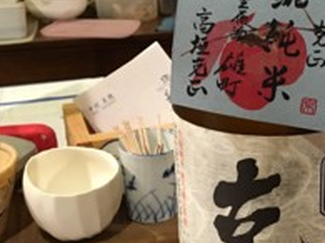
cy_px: 138
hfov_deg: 28.2
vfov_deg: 21.9
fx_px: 629
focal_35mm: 67
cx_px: 273
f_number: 2.2
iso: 100
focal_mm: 4.15
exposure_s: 1/10
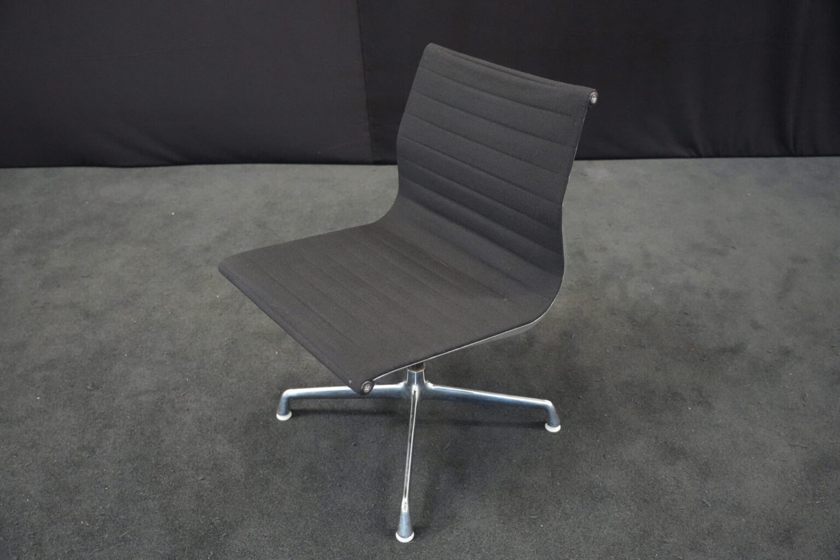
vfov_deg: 45.0
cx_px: 420
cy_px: 280
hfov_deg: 63.7
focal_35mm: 29
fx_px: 677
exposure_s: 1/125
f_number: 4
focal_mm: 29
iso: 12800
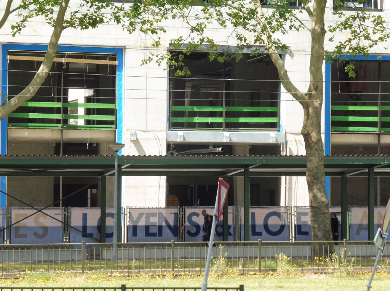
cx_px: 195
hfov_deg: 13.6
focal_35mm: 145
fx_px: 1630
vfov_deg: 10.2
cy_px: 146
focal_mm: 25.9
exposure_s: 1/100
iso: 100
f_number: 6.3
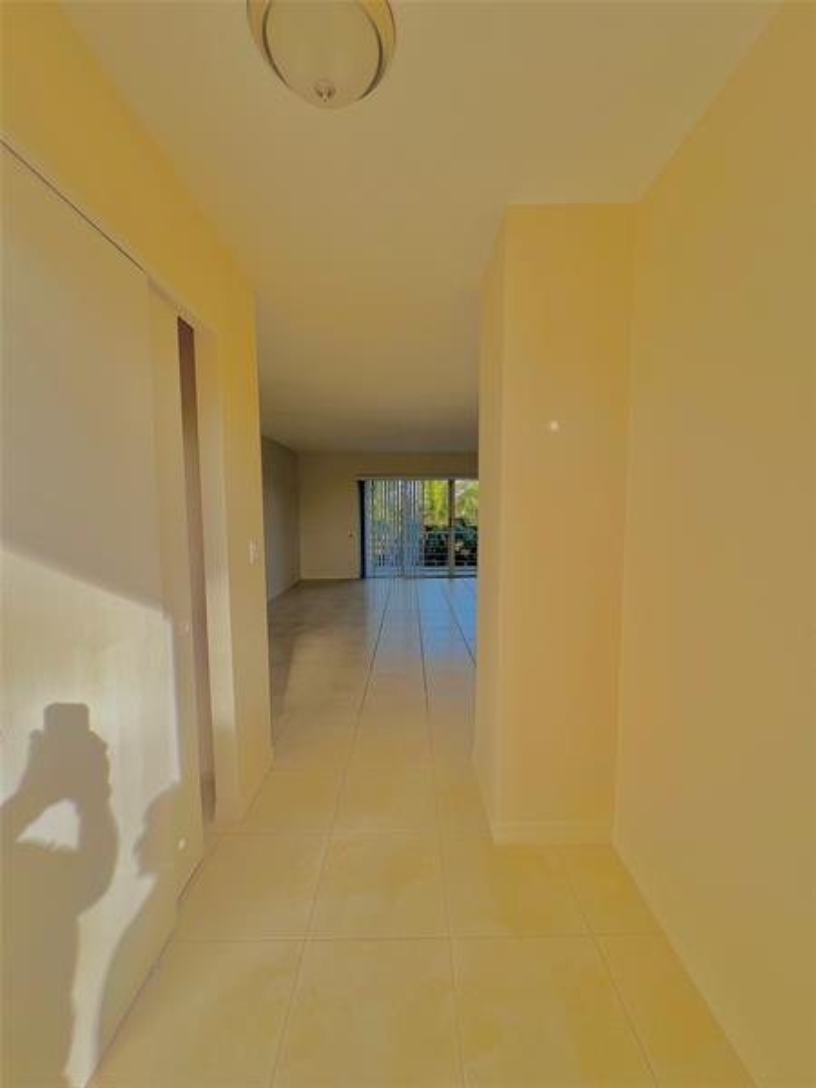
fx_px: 409
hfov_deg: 89.9
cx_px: 408
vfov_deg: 106.2
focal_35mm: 13
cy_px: 544
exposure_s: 1/381
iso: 32
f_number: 1.8
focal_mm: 1.57
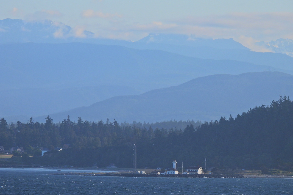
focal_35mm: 365
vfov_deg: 3.8
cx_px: 147
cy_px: 99
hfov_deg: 5.6
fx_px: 2970
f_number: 5
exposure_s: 1/640
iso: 100
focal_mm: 62.5
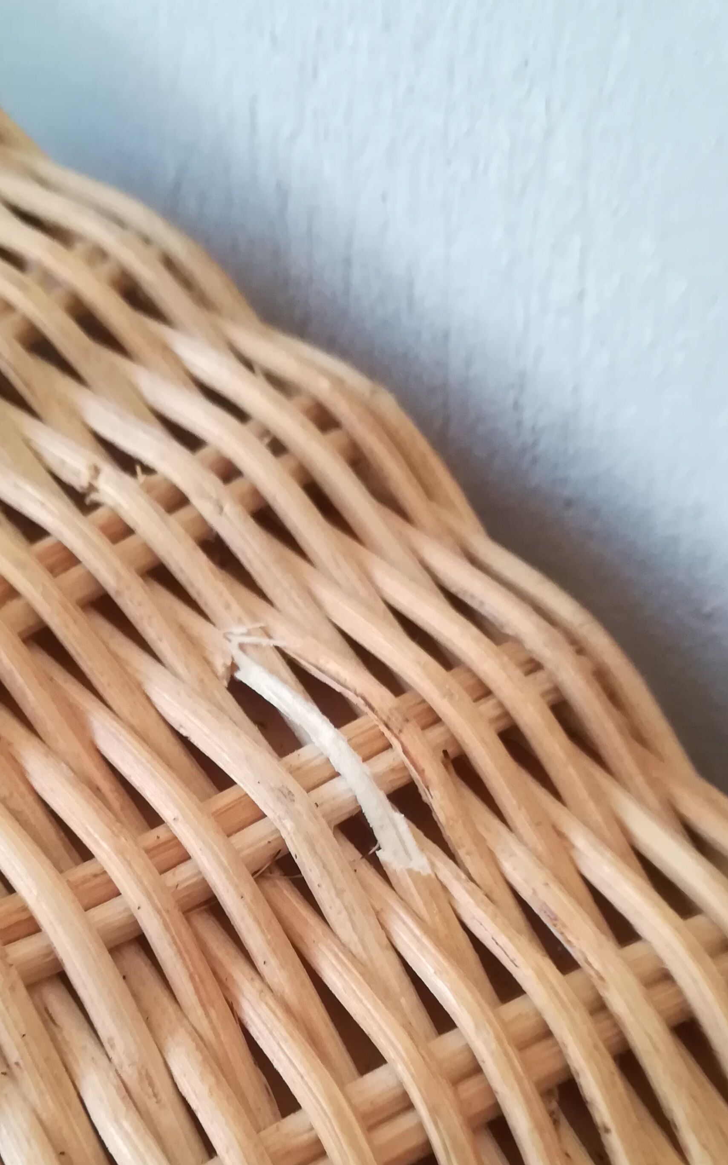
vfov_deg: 48.1
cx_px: 293
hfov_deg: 31.9
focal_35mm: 40
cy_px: 811
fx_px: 1270
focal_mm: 3.83
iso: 320
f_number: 2.2
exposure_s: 1/24
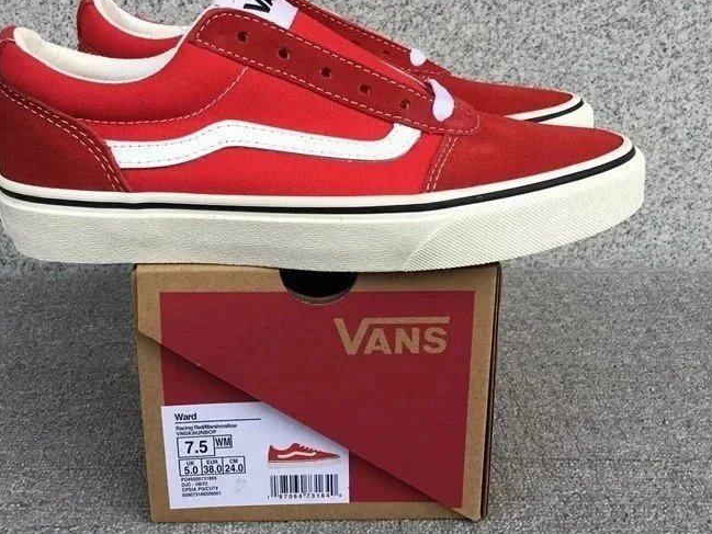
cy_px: 252
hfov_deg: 43.8
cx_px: 334
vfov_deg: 33.6
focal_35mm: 43
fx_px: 885
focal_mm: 3.3
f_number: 2.4
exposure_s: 1/266
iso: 25
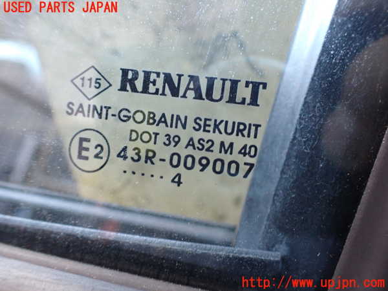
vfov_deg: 46.8
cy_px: 146
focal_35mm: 30
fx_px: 336
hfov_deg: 60.0
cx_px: 194
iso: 800
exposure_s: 1/80
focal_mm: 5.4
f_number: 2.3
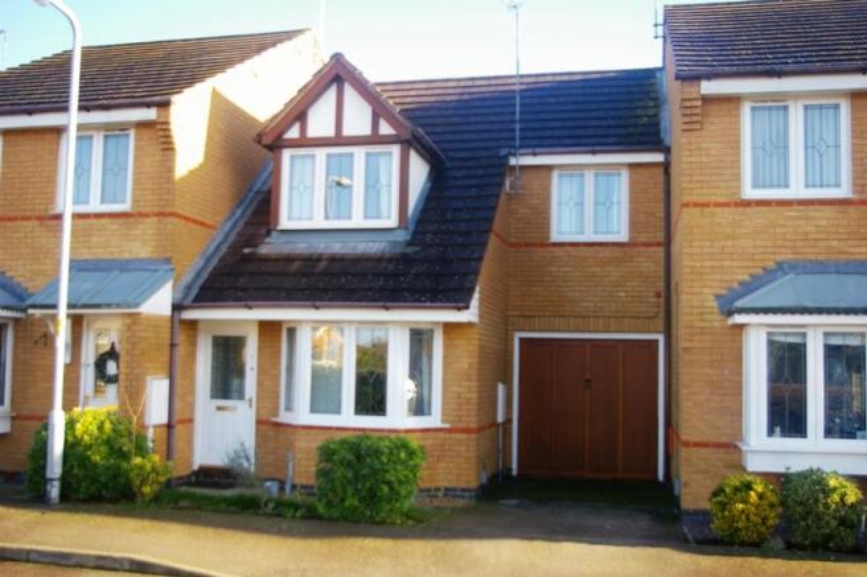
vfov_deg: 36.9
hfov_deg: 53.1
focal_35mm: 36
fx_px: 867
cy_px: 288
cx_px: 434
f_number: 4.5
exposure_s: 1/180
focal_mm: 24
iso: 200
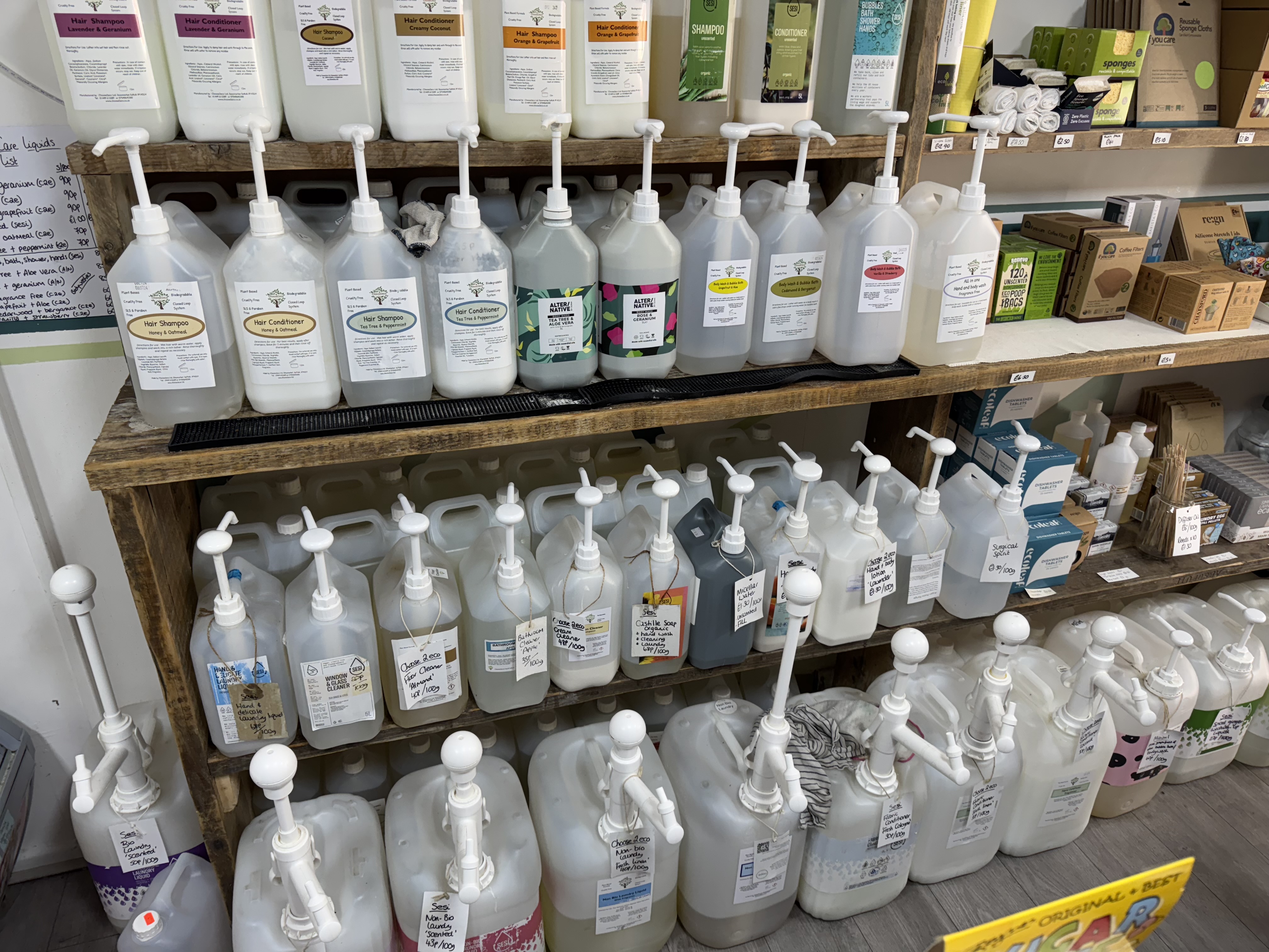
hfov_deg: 71.6
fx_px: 880
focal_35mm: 24
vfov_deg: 56.8
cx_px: 634
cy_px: 476
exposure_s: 1/100
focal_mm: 6.76
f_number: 1.78
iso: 125
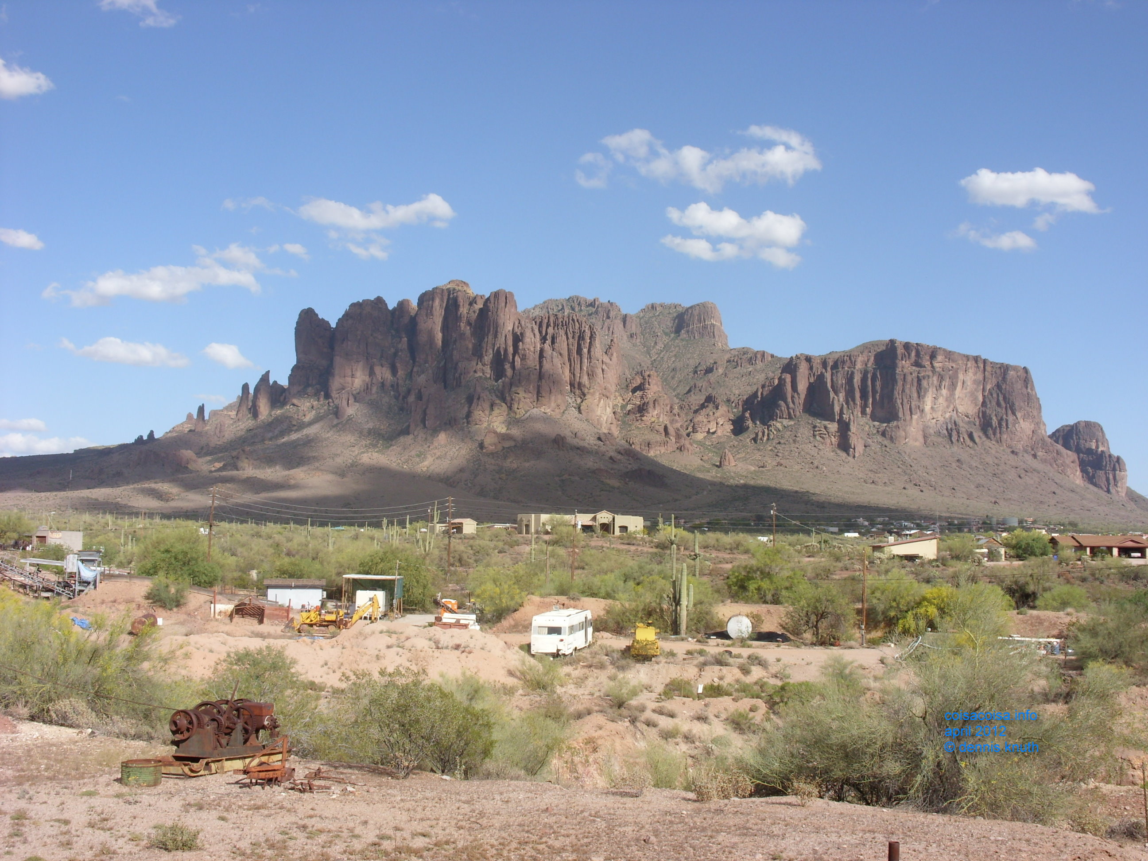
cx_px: 574
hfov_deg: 49.0
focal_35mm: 38
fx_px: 1260
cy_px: 430
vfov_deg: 37.7
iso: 50
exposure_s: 1/419
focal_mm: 6.3
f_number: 4.9
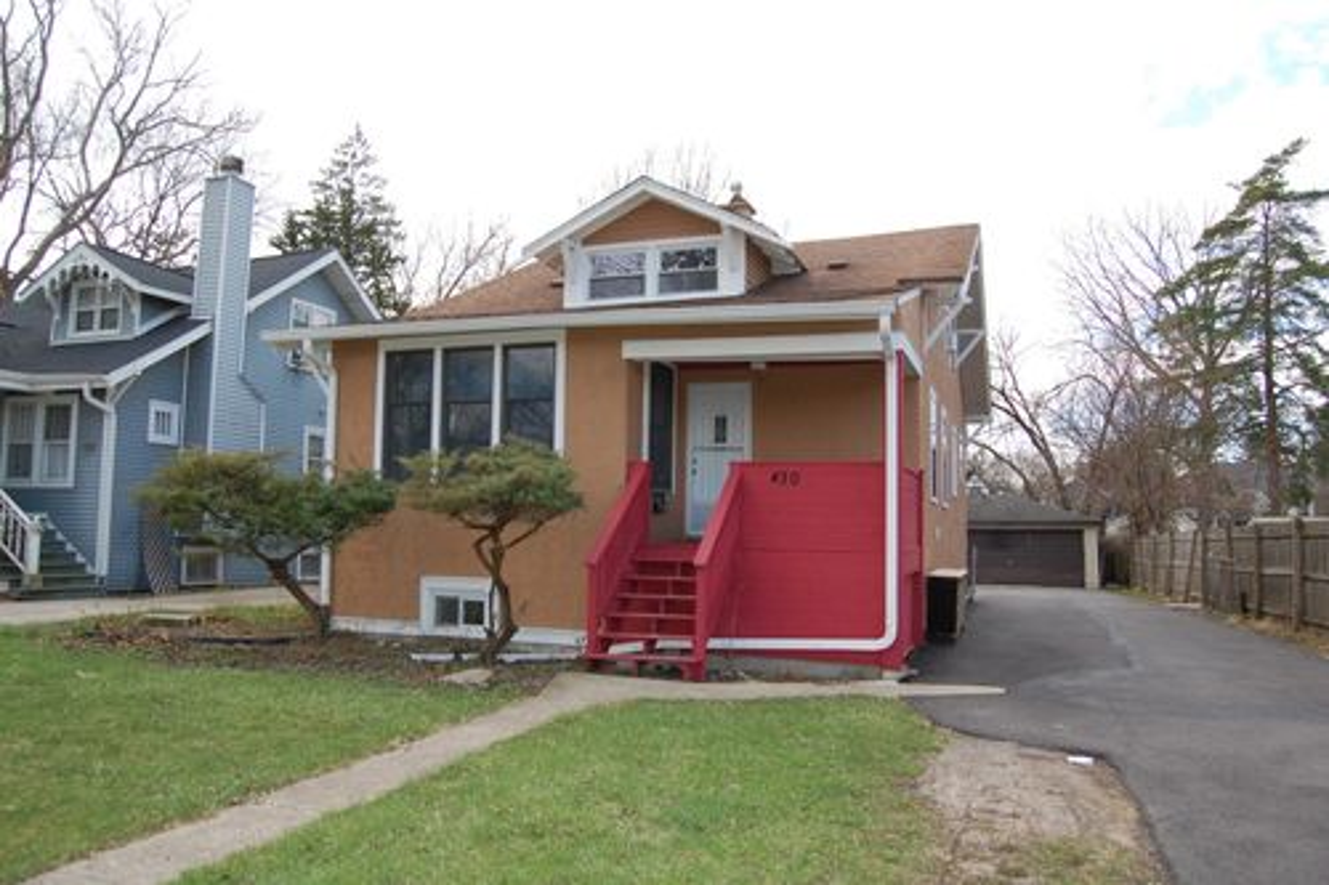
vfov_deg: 47.9
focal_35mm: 27
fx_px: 996
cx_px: 664
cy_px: 442
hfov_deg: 67.4
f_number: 5.6
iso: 400
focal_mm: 18
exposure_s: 1/500
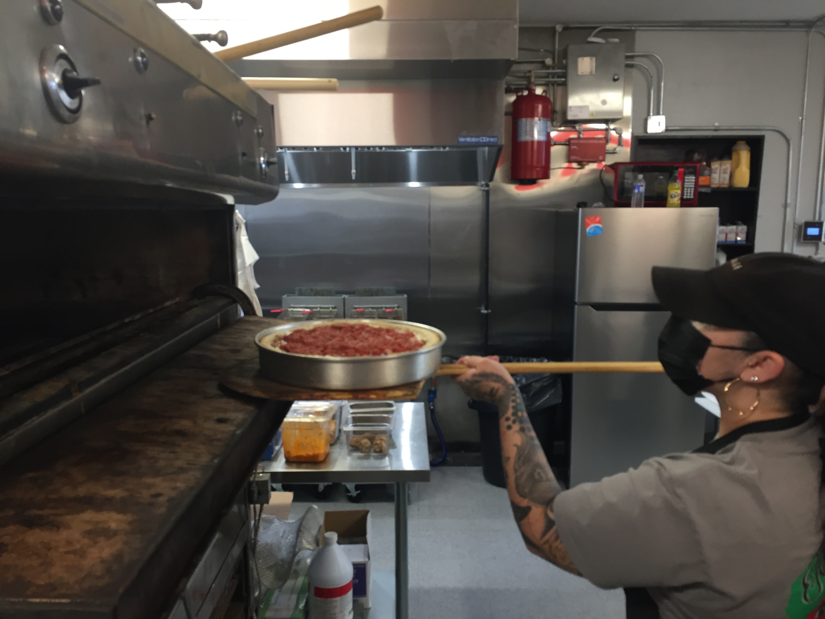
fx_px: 691
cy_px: 310
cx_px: 412
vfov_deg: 48.2
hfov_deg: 61.7
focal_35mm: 29
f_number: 2.2
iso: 80
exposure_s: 1/30
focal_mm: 4.15
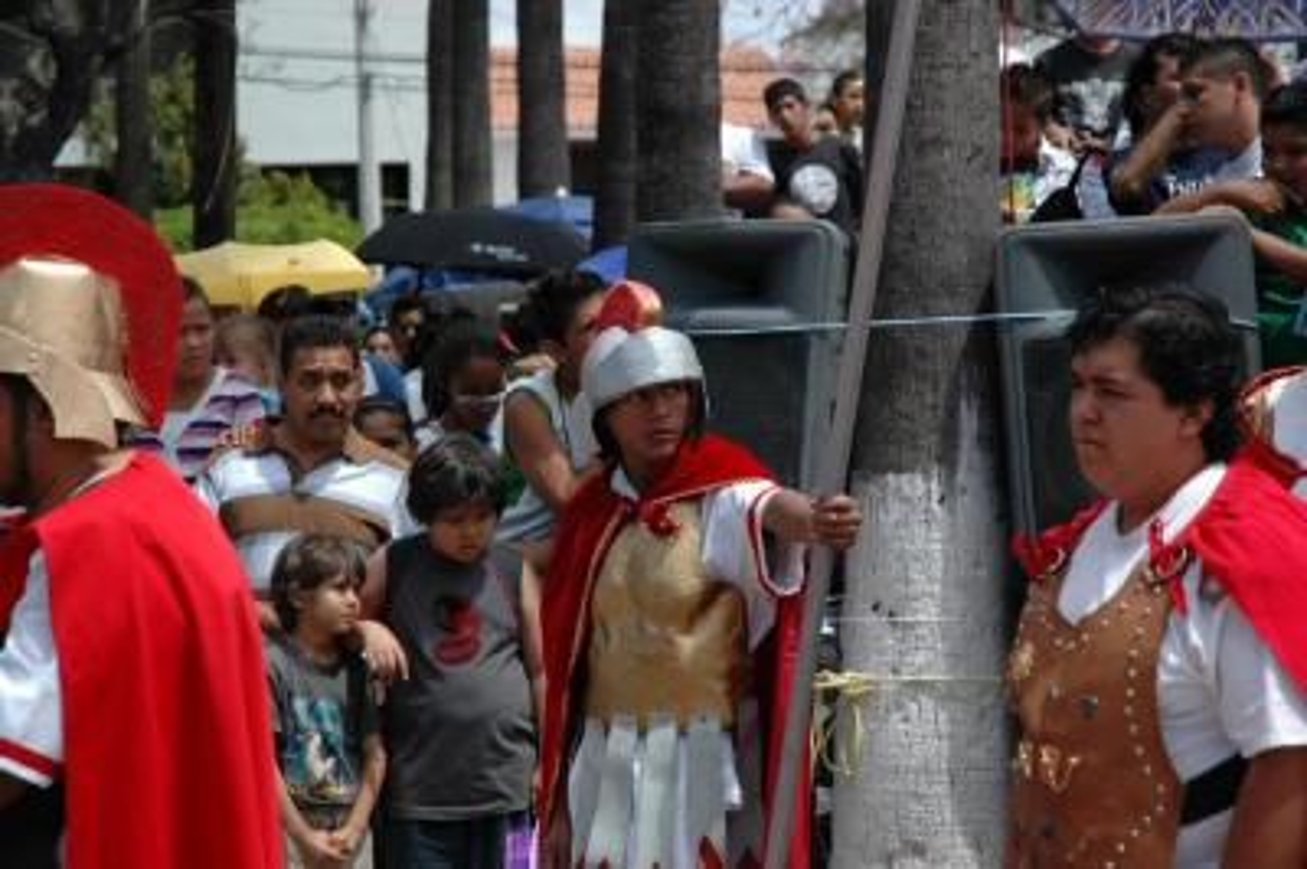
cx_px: 654
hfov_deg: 19.5
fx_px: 3809
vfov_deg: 13.0
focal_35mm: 105
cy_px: 434
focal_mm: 70
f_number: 4.5
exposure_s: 1/800
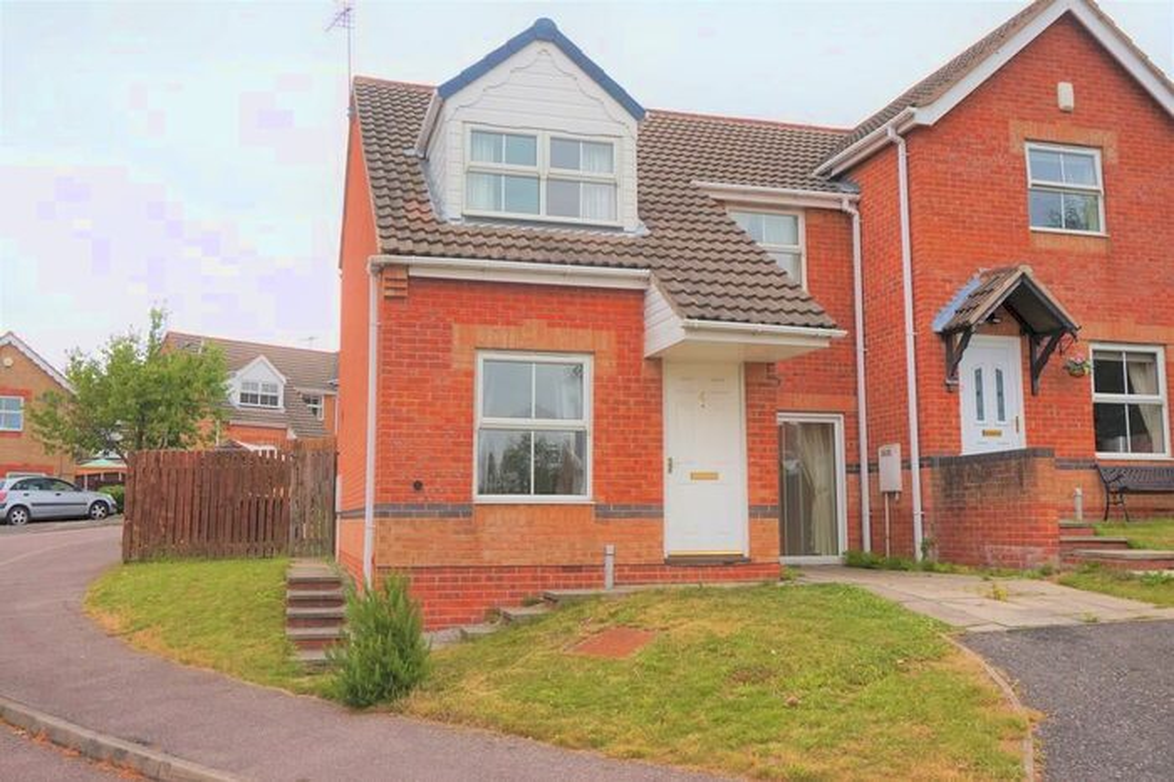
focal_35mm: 32
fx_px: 1027
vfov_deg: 41.7
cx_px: 587
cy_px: 391
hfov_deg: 59.5
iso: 100
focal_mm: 21
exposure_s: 1/100
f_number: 8
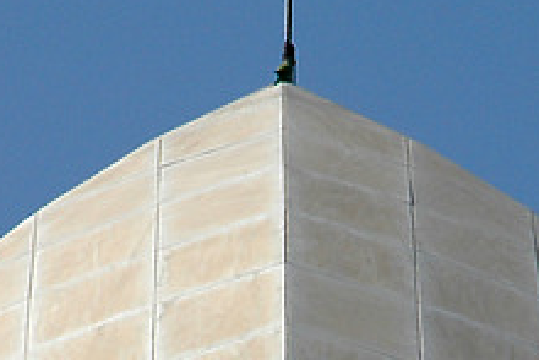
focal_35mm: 918
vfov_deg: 1.5
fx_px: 13753
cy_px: 485
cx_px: 265
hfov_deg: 2.2
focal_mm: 150
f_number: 9
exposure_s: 1/1250
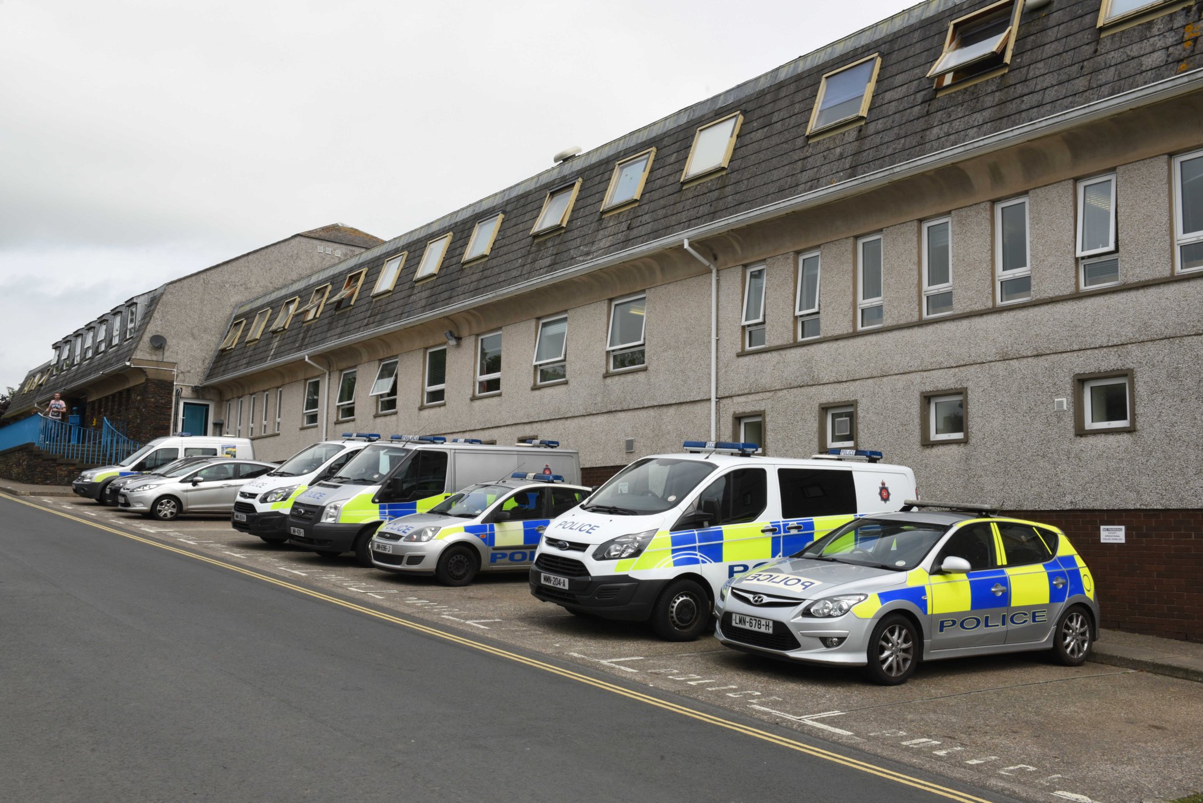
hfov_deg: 55.8
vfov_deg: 38.9
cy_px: 402
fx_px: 1137
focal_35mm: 34
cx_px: 602
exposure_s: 1/200
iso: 400
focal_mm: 34
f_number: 18
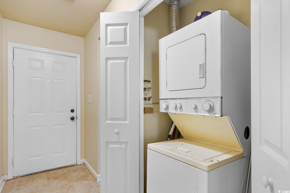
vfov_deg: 67.4
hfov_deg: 90.0
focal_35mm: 18
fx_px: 145
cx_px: 145
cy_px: 96
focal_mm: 12
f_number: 4.8
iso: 100
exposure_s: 1
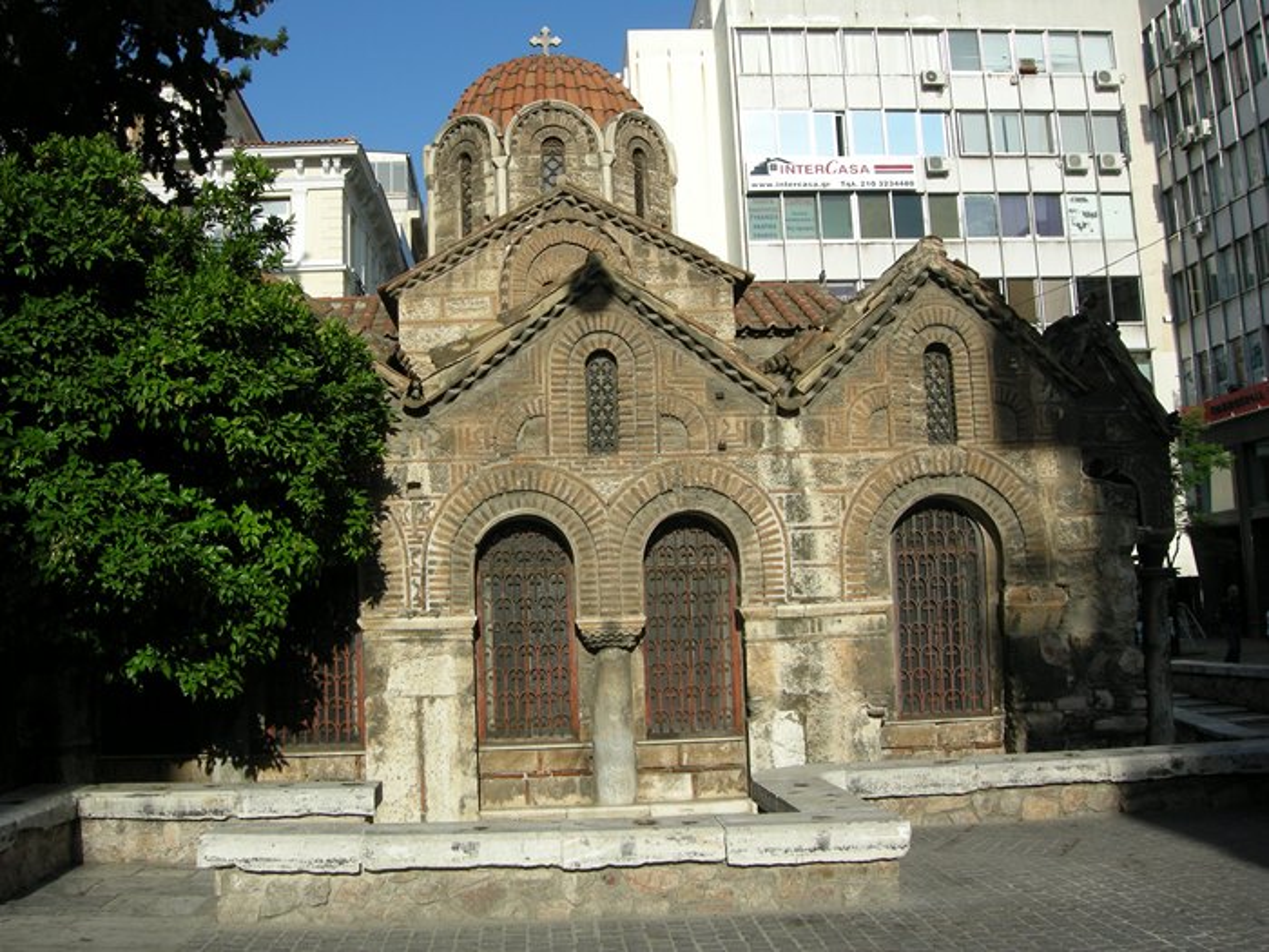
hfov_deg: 51.4
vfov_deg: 39.7
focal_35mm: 36
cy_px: 476
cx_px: 634
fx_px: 1320
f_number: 6.1
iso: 64
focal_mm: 7.5
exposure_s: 1/246
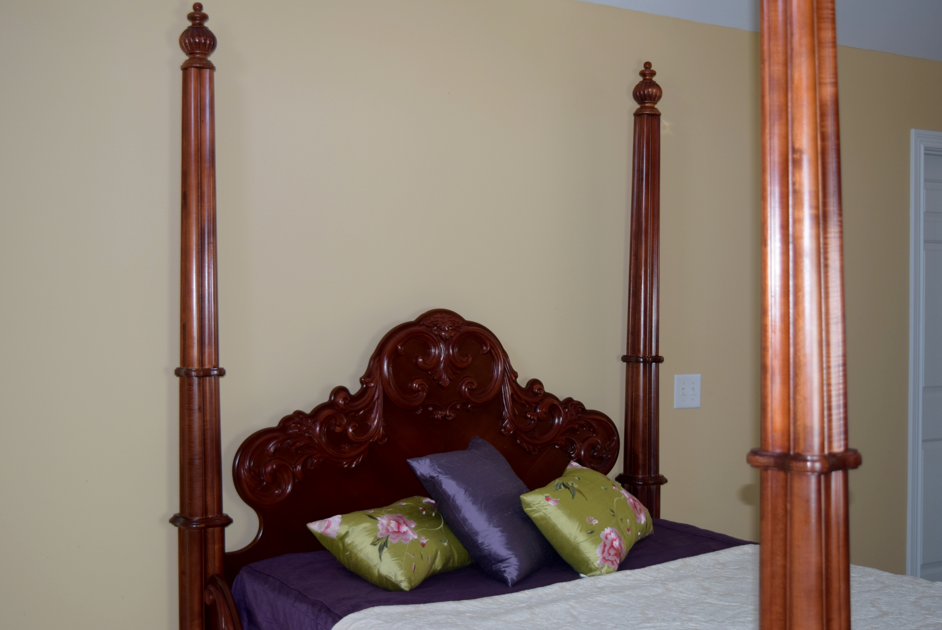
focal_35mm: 51
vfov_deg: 26.5
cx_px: 471
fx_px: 1335
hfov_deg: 38.9
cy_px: 315
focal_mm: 34
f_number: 4.5
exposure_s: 1/40
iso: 400
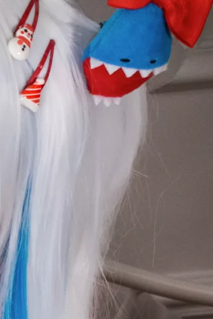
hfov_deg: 4.8
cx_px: -138
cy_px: 561
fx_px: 2506
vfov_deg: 7.1
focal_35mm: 282
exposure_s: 1/100
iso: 250
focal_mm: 45
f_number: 5
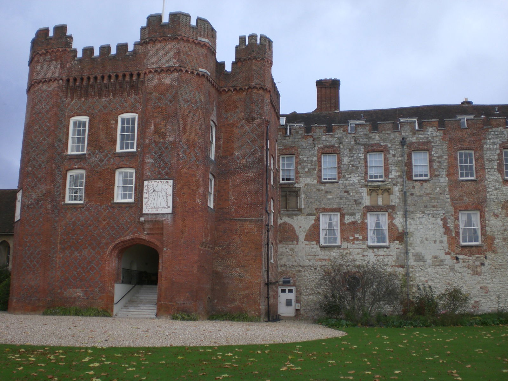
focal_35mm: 38
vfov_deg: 37.7
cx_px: 254
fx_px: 558
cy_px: 190
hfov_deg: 49.0
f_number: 3.1
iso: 50
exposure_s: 1/200
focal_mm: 6.3
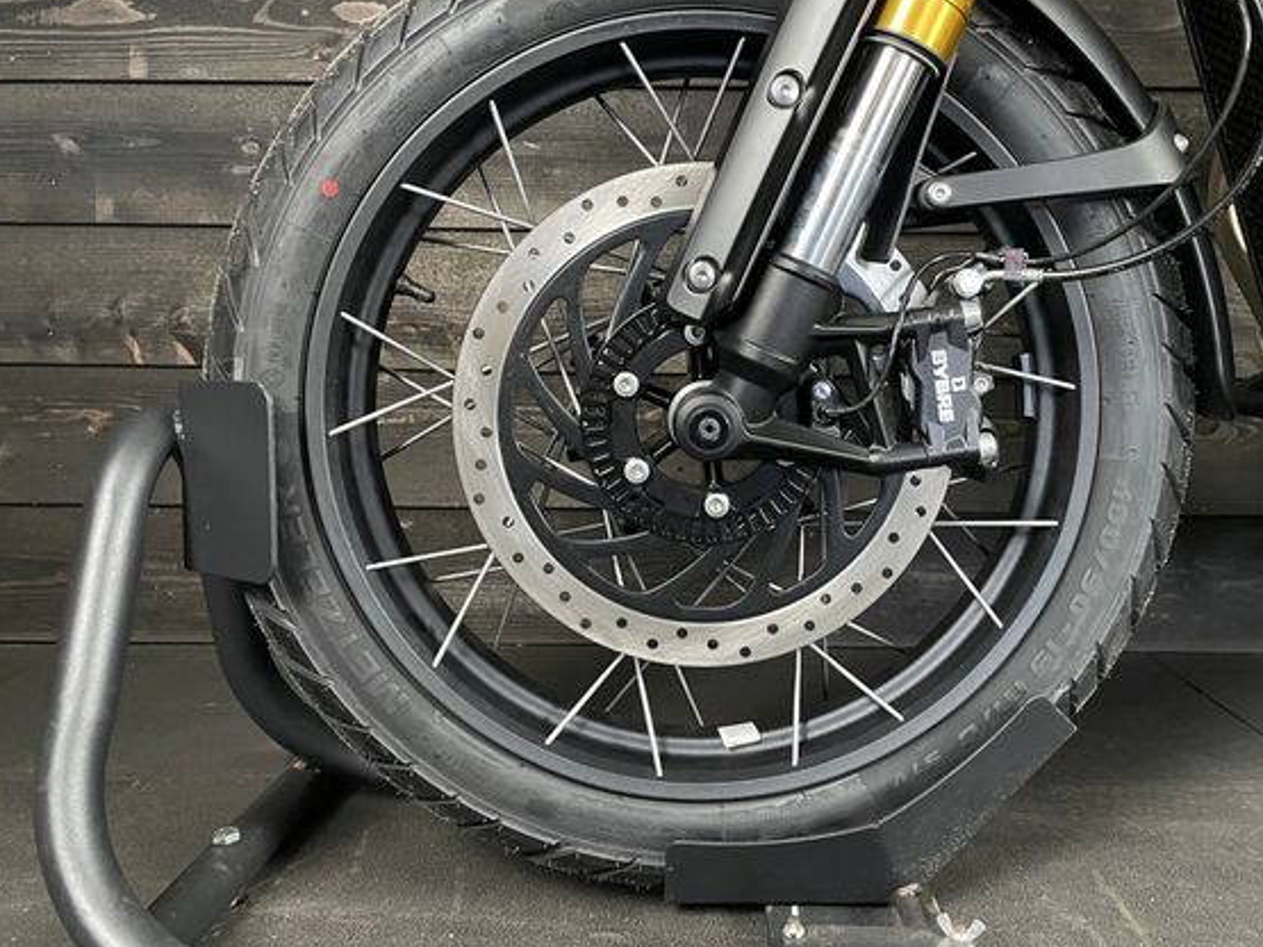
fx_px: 1094
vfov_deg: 46.7
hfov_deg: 59.8
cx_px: 703
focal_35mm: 30
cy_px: 407
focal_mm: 4.2
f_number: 1.6
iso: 500
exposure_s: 1/25
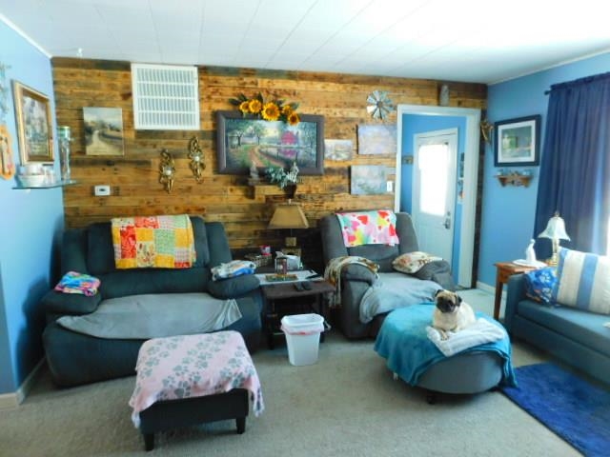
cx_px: 305
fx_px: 405
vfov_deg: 58.9
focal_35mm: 23
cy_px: 228
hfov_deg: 73.9
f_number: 3
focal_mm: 4
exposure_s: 1/30
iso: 250
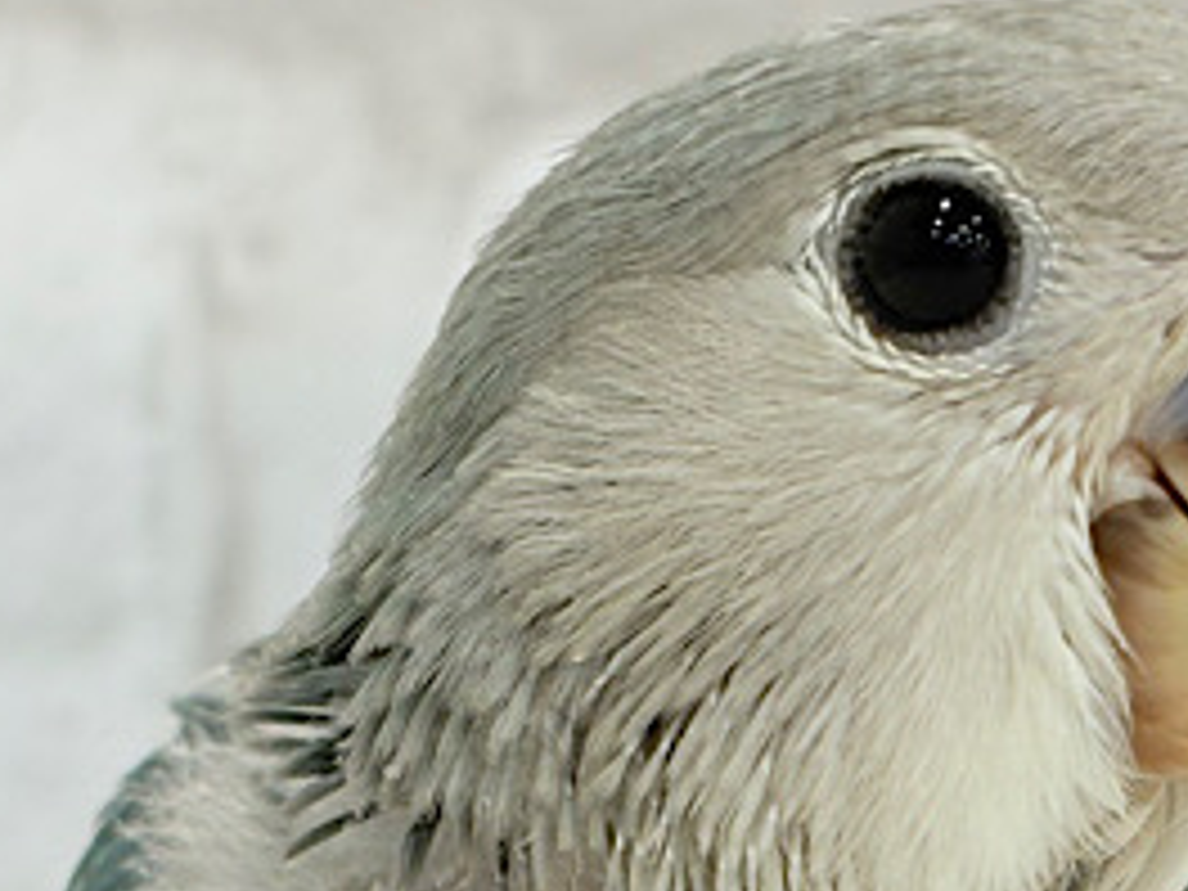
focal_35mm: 126
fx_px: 4324
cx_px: 873
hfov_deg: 15.6
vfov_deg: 11.7
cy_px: 873
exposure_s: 1/50
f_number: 1.6
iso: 40
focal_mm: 5.96
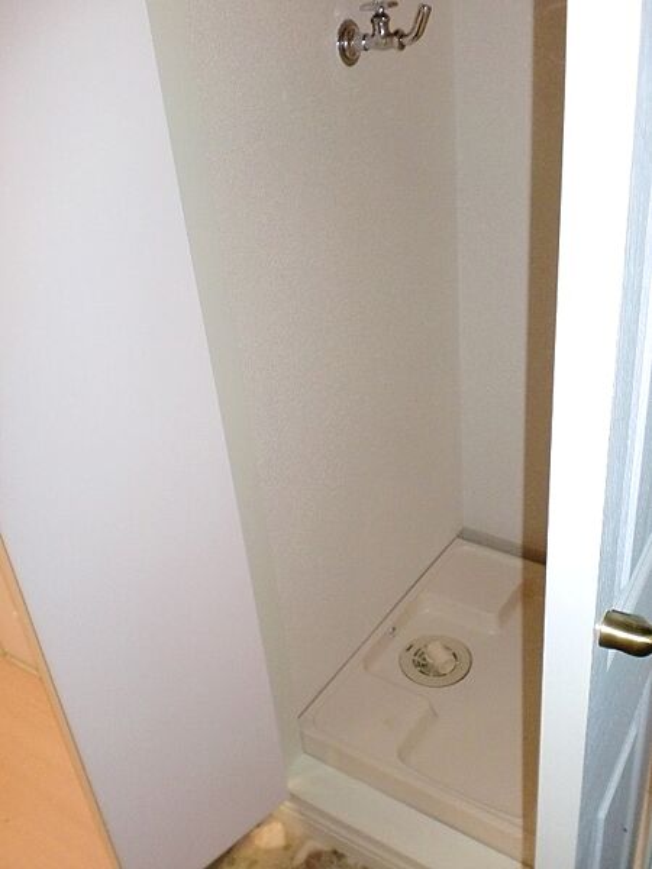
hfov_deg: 40.7
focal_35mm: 35
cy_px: 434
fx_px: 879
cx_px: 326
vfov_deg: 52.6
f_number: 3.1
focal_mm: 6.3
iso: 400
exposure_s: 1/60
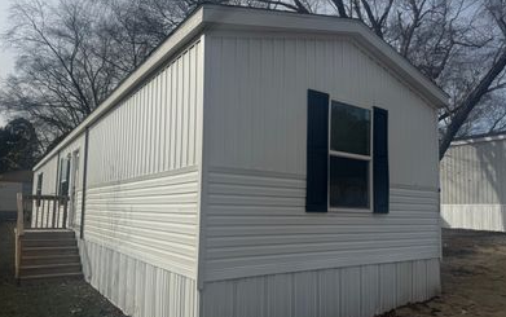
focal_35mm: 26
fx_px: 359
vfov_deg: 47.6
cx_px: 255
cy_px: 179
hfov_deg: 70.4
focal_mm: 6.76
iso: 80
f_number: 1.78
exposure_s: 1/5348
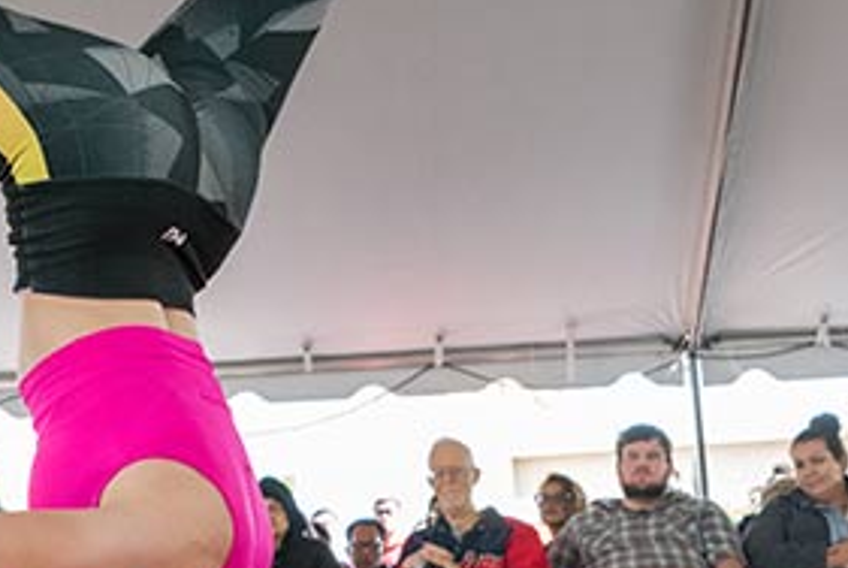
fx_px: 1509
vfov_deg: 21.3
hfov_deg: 28.1
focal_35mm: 64
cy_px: 305
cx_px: -121
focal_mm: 24
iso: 1250
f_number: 6.3
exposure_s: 1/250
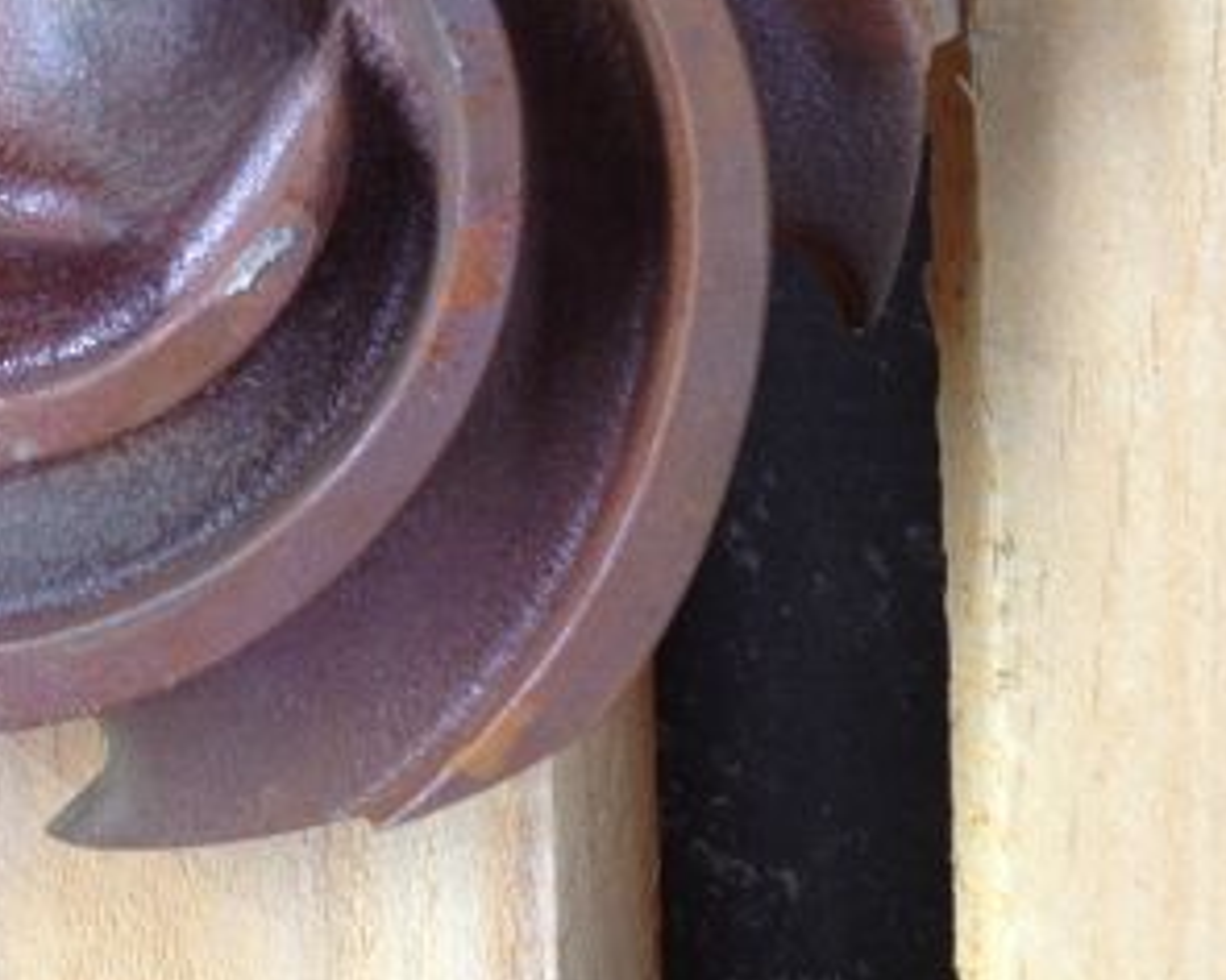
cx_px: 37
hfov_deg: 24.7
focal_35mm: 74
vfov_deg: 20.1
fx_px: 2685
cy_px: 29
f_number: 2.4
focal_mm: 4.28
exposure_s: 1/20
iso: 80
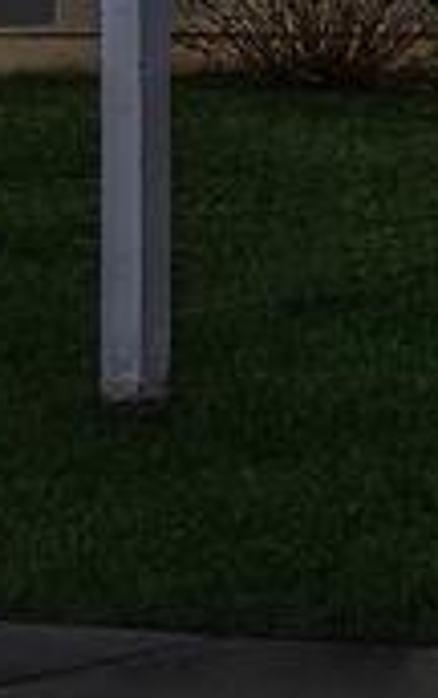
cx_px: 3317
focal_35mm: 194
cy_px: -294
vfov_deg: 10.5
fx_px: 3693
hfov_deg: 4.0
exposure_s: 1/160
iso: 100
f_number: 8
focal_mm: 16
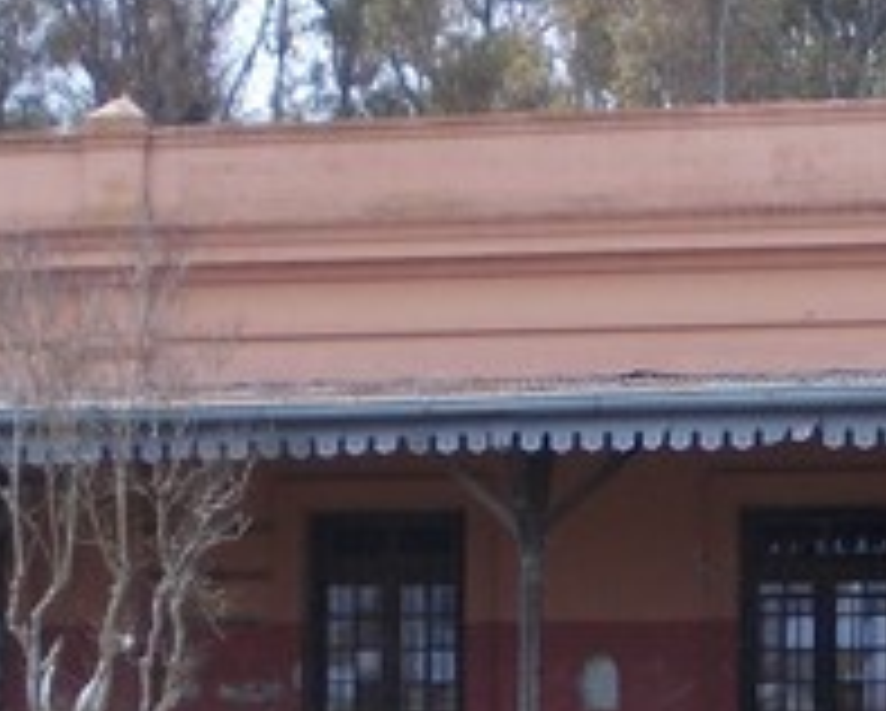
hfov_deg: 18.0
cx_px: 616
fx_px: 2782
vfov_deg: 14.3
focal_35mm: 106
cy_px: 752
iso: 80
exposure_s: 1/200
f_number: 5.4
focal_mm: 4
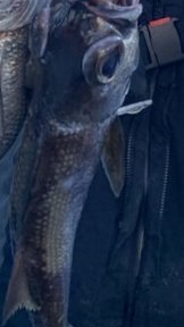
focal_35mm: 84
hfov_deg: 14.3
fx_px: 729
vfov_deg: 23.4
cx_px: 154
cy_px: -49
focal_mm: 4.25
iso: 25
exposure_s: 1/894
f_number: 1.8
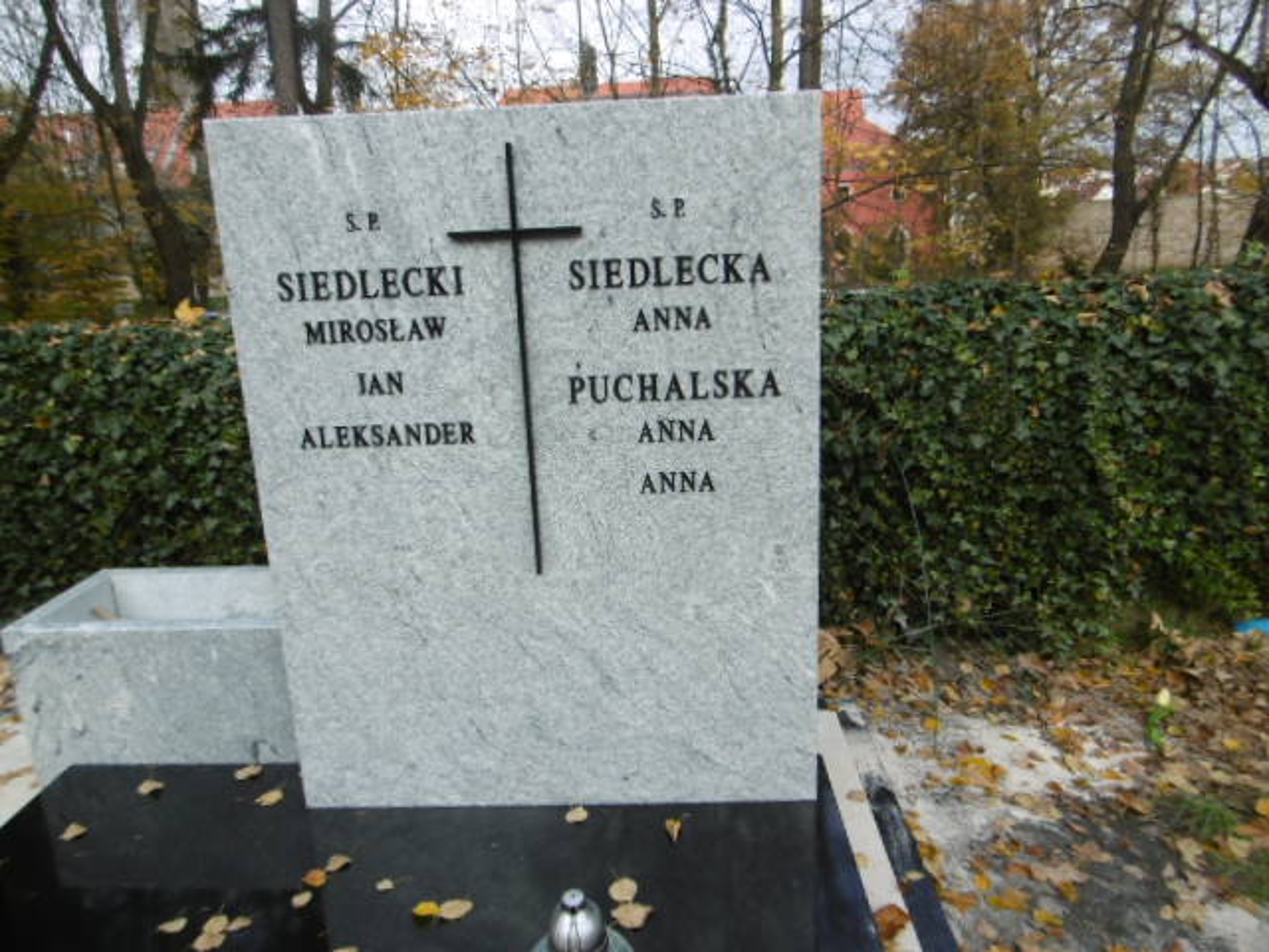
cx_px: 634
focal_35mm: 24
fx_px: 880
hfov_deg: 71.6
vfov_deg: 56.8
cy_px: 476
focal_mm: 4.3
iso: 100
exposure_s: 1/320
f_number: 3.1
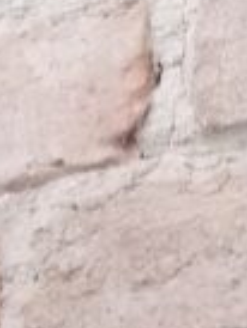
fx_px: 1596
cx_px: -398
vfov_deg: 9.7
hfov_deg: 8.0
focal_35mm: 168
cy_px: 906
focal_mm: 4.75
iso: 250
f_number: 1.8
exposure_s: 1/33.3
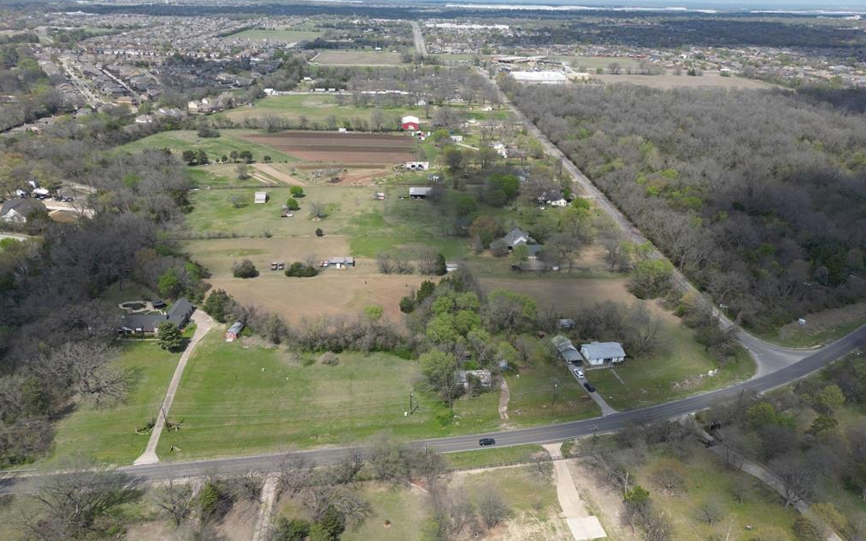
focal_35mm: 26
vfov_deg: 47.3
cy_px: 324
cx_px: 425
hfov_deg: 70.4
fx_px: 614
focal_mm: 6.72
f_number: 1.7
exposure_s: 1/2500
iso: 110
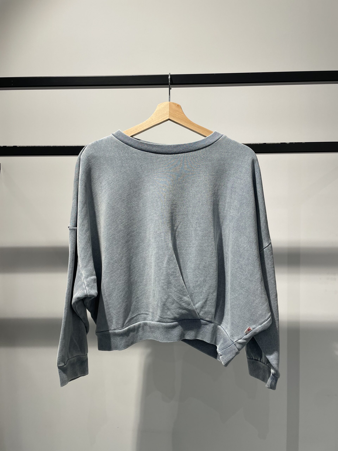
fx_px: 338
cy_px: 226
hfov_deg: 53.1
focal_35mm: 26
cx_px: 169
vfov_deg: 67.3
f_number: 1.6
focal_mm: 4.2
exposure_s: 1/100
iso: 32
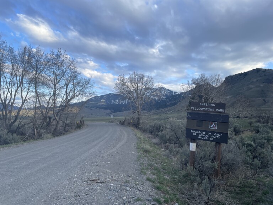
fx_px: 205
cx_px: 136
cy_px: 102
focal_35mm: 26
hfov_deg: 67.3
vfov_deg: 53.1
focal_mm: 4.2
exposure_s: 1/868
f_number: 1.6
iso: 32
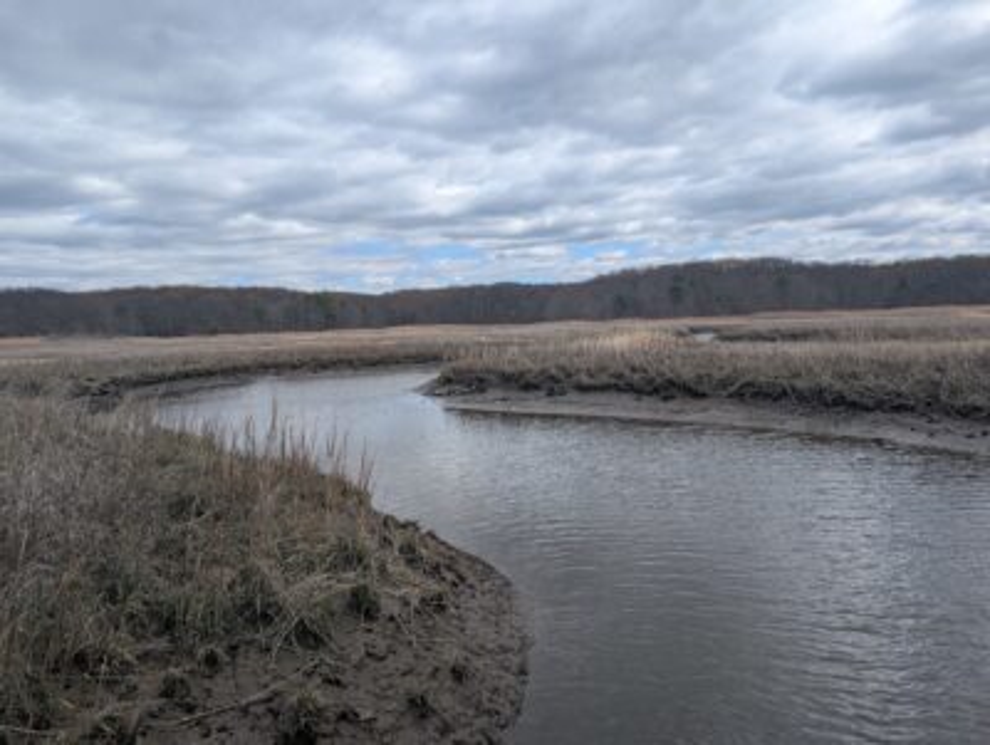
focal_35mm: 24
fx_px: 687
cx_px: 495
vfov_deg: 56.9
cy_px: 372
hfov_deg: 71.5
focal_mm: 6.9
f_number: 1.68
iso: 22
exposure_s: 1/1176
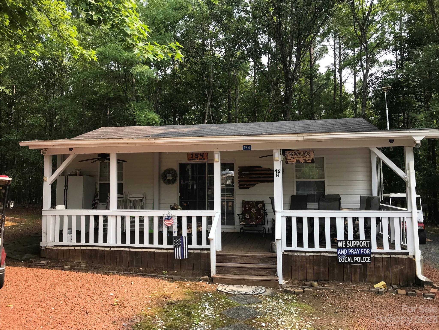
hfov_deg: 63.4
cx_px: 220
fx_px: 355
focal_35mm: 28
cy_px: 165
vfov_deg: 49.7
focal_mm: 3.99
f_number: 1.8
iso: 20
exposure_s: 1/447
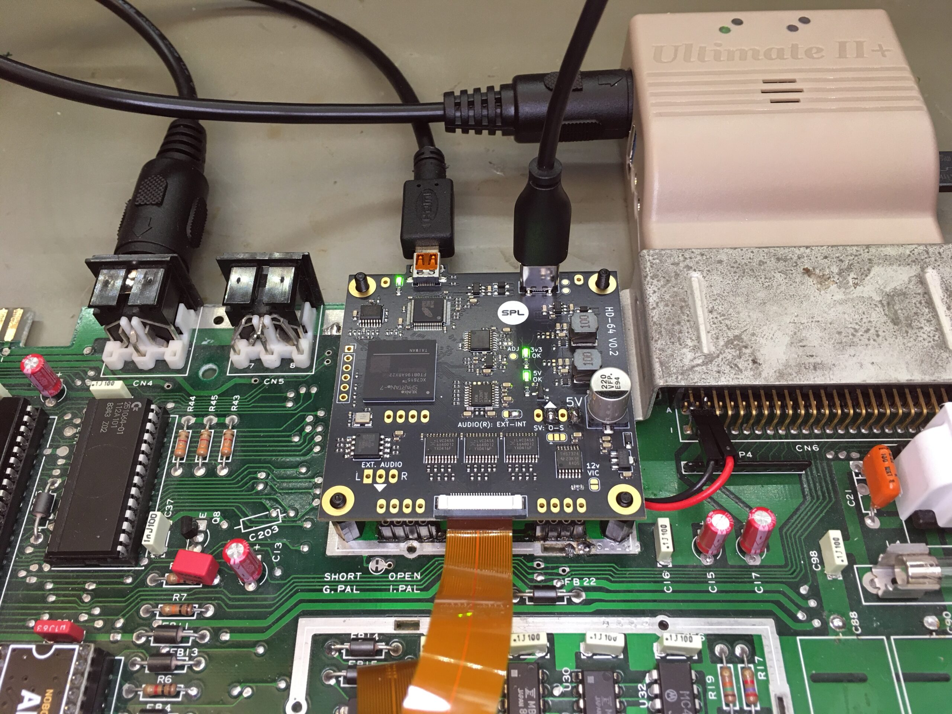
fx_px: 798
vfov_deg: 48.2
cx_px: 476
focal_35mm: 29
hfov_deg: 61.7
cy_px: 357
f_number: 2.2
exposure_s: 1/33
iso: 50
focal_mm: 4.15
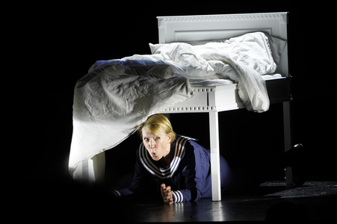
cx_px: 168
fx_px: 3031
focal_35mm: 324
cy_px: 112
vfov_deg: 4.2
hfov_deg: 6.4
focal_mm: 324
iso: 1600
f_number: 7.1
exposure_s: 1/400
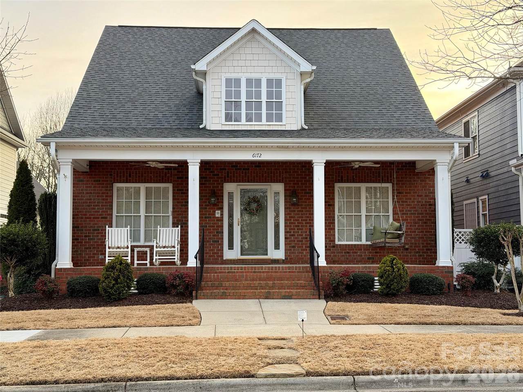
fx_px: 725
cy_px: 196
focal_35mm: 48
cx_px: 262
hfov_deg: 39.7
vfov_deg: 30.3
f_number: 1.78
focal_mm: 6.76
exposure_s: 1/172
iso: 64
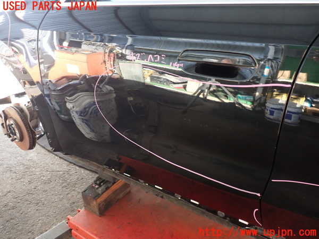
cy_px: 120
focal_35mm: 30
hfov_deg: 60.0
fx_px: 276
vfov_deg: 46.8
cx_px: 160
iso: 160
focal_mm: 5.4
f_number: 2.3
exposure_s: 1/60
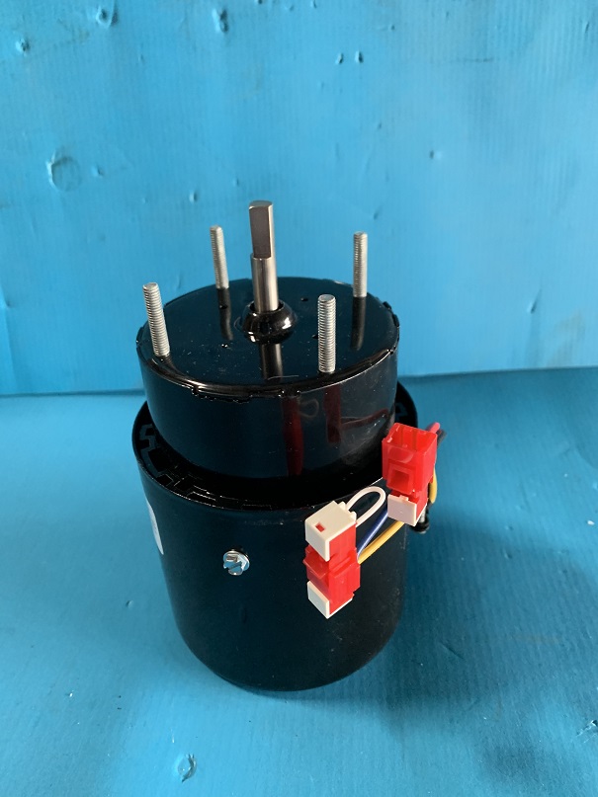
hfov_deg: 53.1
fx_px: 599
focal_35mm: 26
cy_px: 398
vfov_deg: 67.3
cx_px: 299
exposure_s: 1/60
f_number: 1.8
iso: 320
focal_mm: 4.25
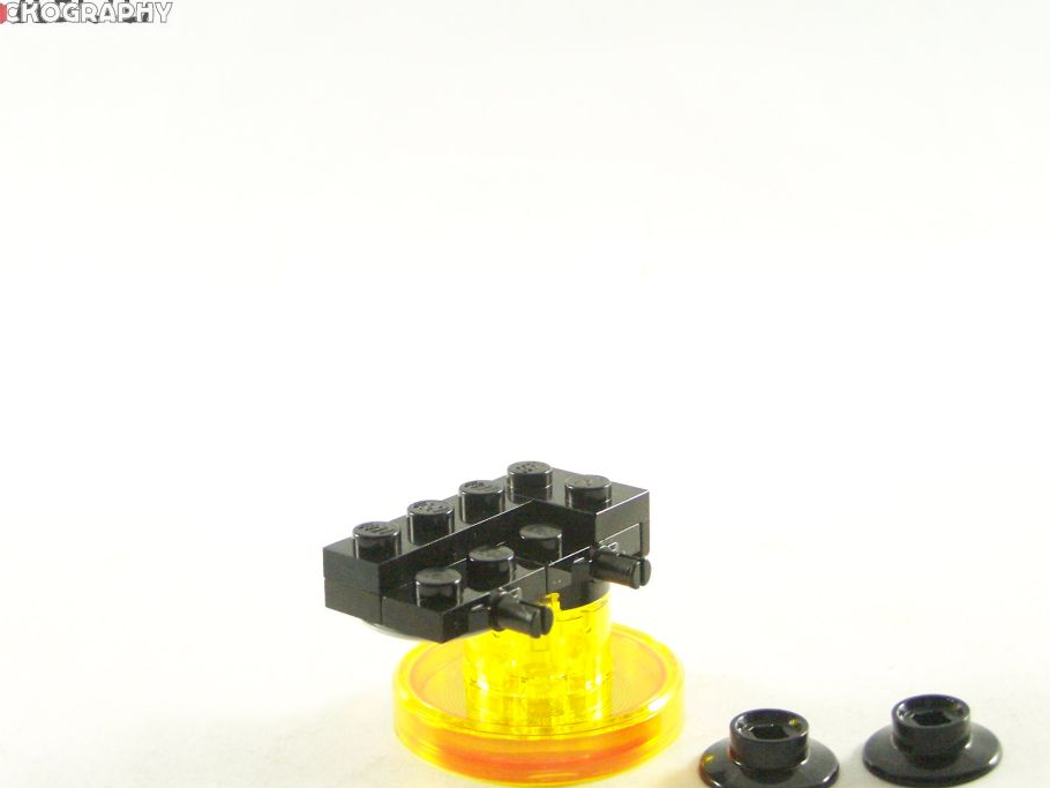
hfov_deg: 27.0
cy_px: 395
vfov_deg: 20.4
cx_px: 528
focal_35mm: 72
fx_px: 2185
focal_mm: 10.7
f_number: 3.2
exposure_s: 1/60
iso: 400
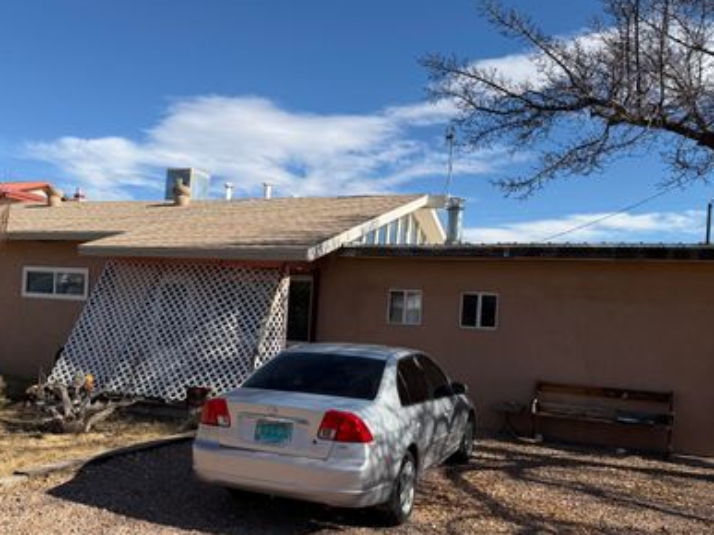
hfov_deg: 58.3
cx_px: 327
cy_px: 307
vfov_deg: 45.3
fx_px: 639
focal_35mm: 31
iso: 80
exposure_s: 1/4405
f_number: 1.78
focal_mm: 6.76
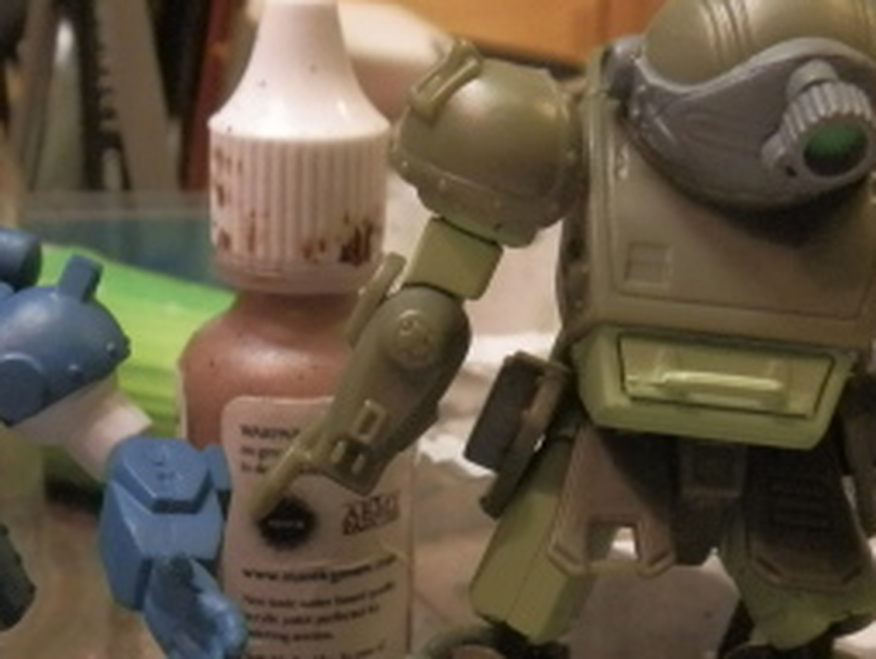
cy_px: 580
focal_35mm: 59
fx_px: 1494
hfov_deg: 32.4
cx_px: 300
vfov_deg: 24.2
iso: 400
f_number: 3.1
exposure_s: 1/100
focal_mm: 5
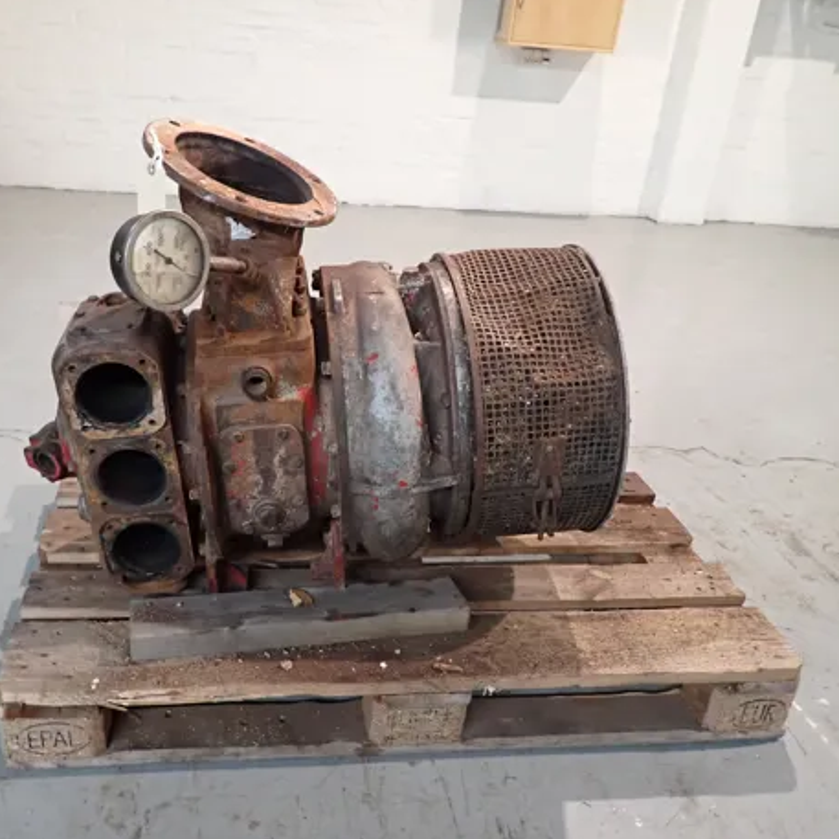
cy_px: 418
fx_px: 823
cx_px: 330
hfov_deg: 53.6
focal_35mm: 30
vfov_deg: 54.0
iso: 500
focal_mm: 4.5
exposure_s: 1/30
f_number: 2
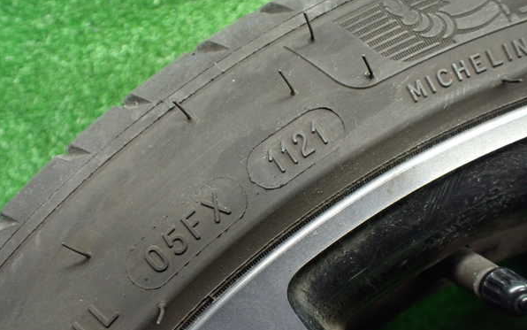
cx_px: 264
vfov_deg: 39.5
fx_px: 460
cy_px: 174
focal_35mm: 32
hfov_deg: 59.6
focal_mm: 5.4
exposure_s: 1/100
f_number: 2.3
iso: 800
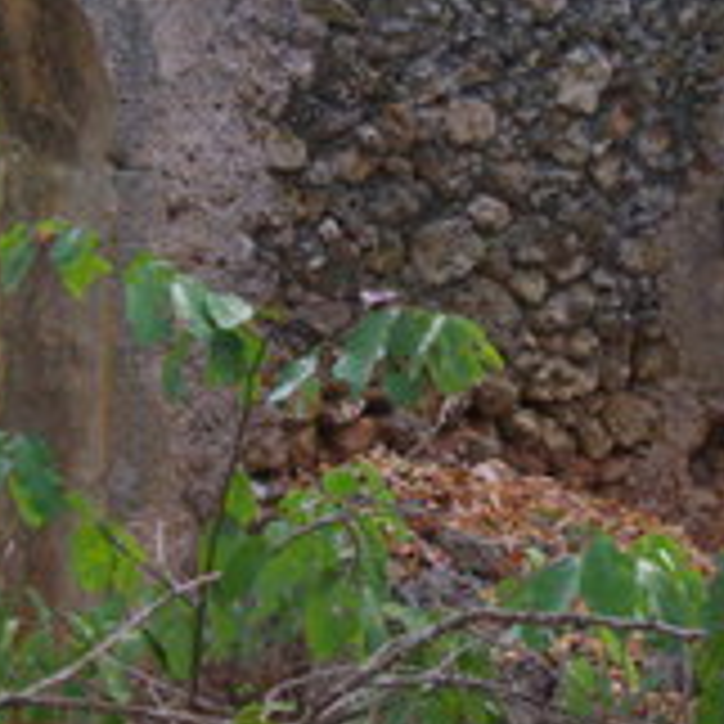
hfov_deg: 12.3
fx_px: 3360
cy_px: 92
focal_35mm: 142
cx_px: 297
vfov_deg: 12.2
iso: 800
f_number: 4
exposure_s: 1/45
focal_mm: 28
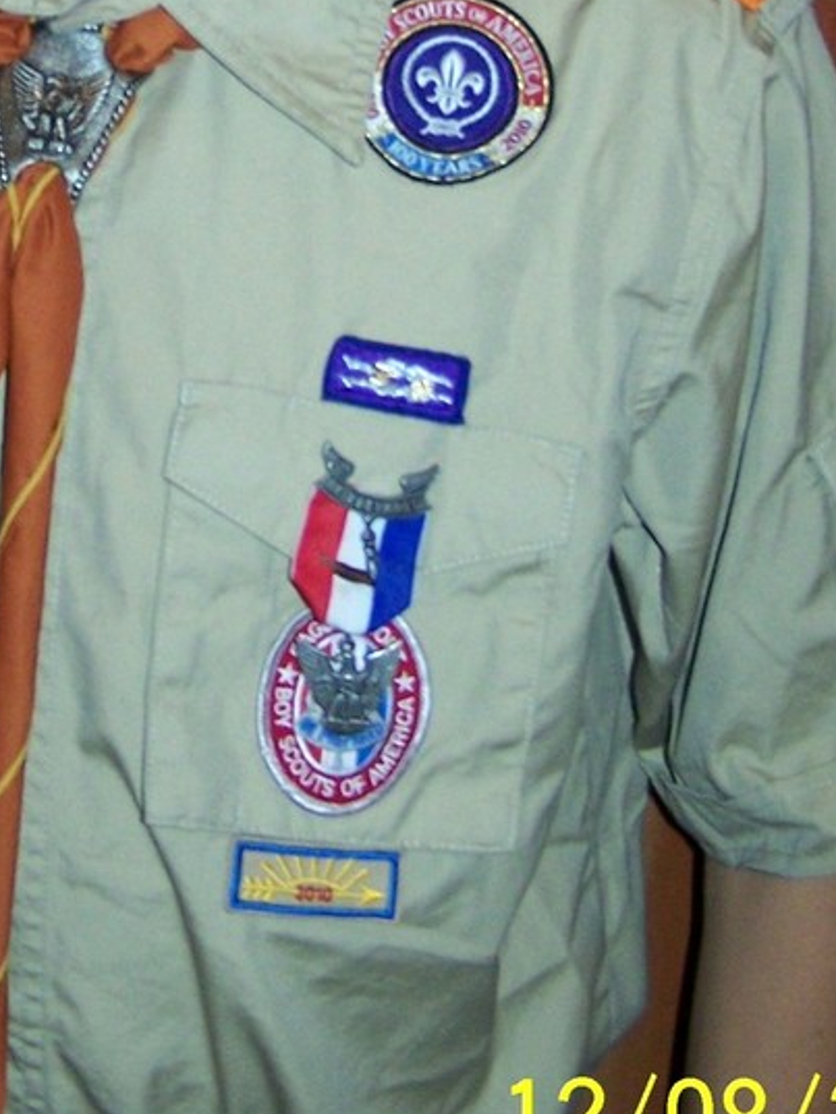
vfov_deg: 20.0
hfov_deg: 15.7
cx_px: 216
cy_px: -73
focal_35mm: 94
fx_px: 3026
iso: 160
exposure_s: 1/60
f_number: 2.8
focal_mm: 6.3
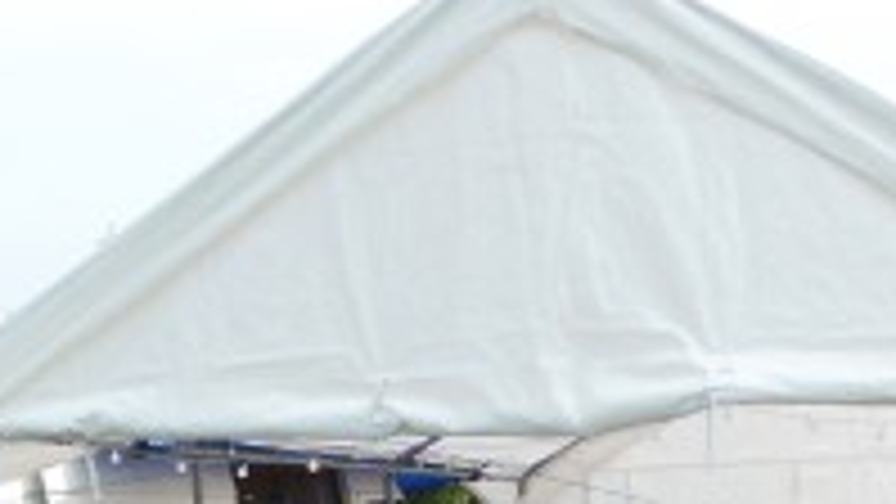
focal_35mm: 84
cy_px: 990
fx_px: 1996
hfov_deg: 25.3
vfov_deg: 12.7
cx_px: 486
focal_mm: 4.3
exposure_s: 1/500
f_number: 2.9
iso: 64
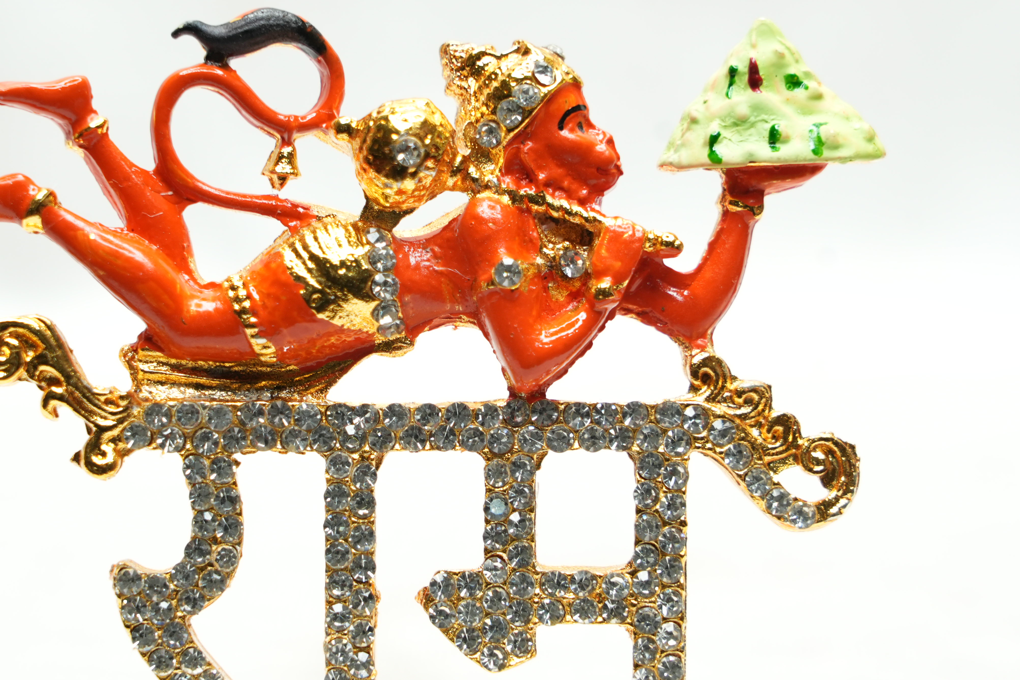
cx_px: 402
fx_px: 5185
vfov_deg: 7.5
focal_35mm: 183
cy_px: 351
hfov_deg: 11.2
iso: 640
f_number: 7.1
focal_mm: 105
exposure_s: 1/50
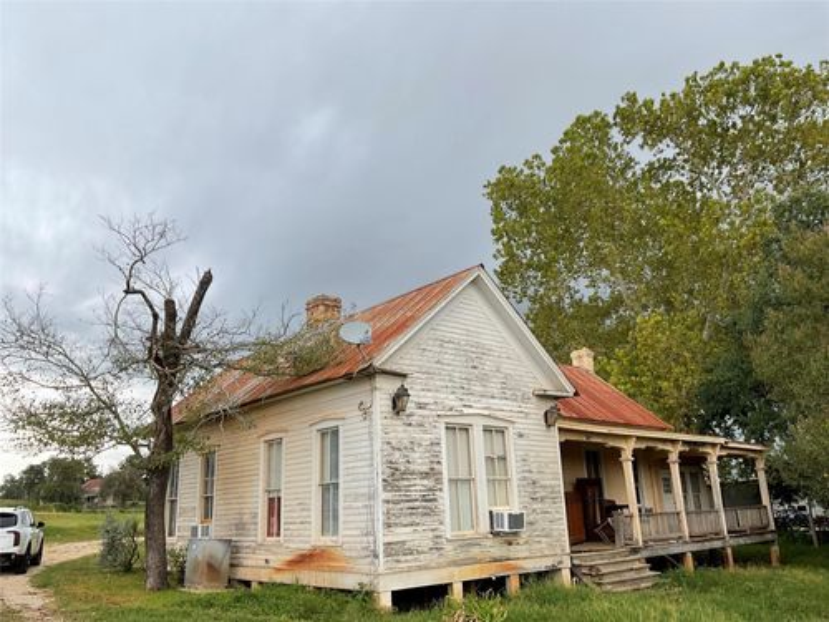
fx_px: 695
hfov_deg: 61.7
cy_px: 311
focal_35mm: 29
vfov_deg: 48.2
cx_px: 414
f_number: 1.8
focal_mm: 3
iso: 16
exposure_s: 1/157
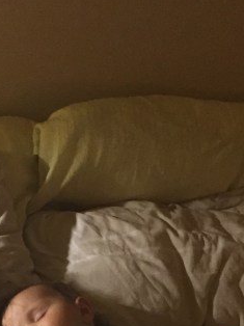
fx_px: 772
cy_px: 350
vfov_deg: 22.6
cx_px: 33
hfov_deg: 17.7
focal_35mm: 82
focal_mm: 4.15
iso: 250
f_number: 2.2
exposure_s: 1/15
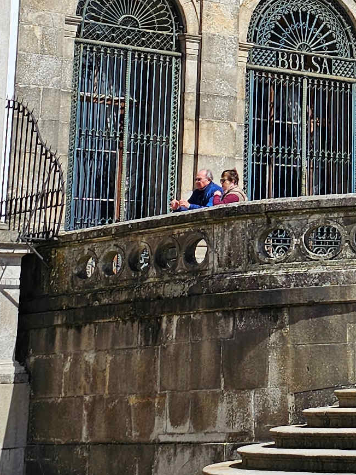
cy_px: -53
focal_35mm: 106
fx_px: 1454
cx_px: 563
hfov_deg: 13.1
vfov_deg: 17.9
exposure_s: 1/864
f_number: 1.7
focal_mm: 6.3
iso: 10
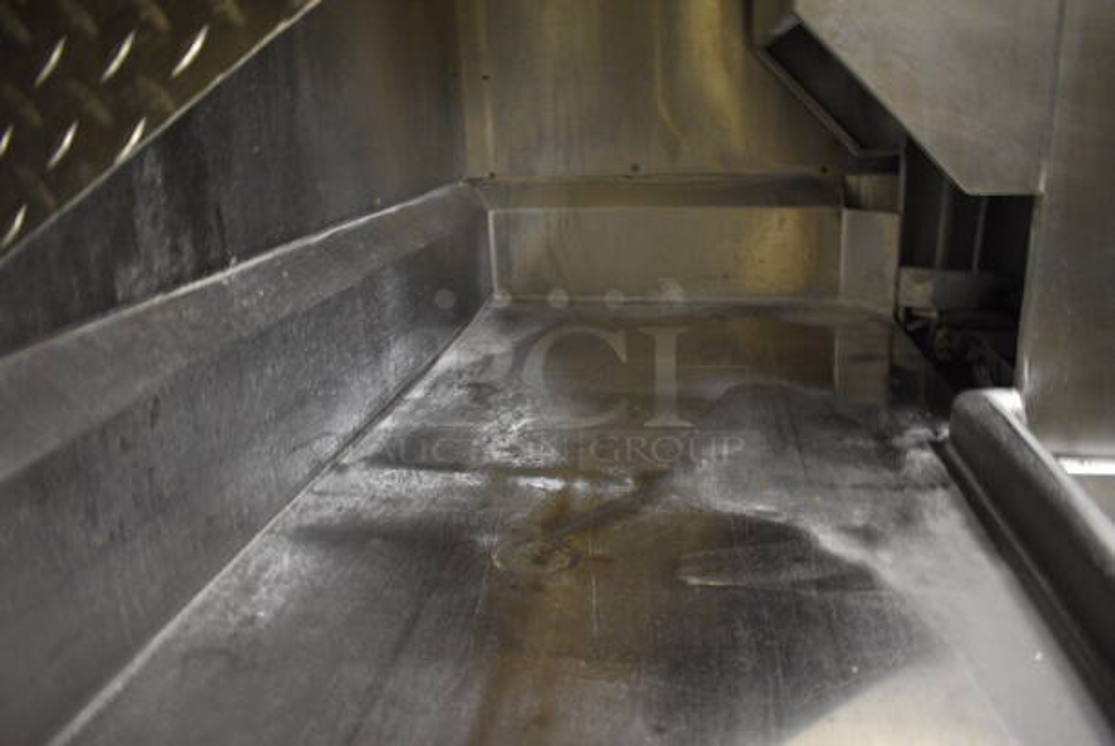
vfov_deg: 48.0
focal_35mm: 27
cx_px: 558
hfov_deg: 67.3
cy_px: 373
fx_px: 837
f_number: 3.5
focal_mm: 18
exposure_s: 1/13
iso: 3200
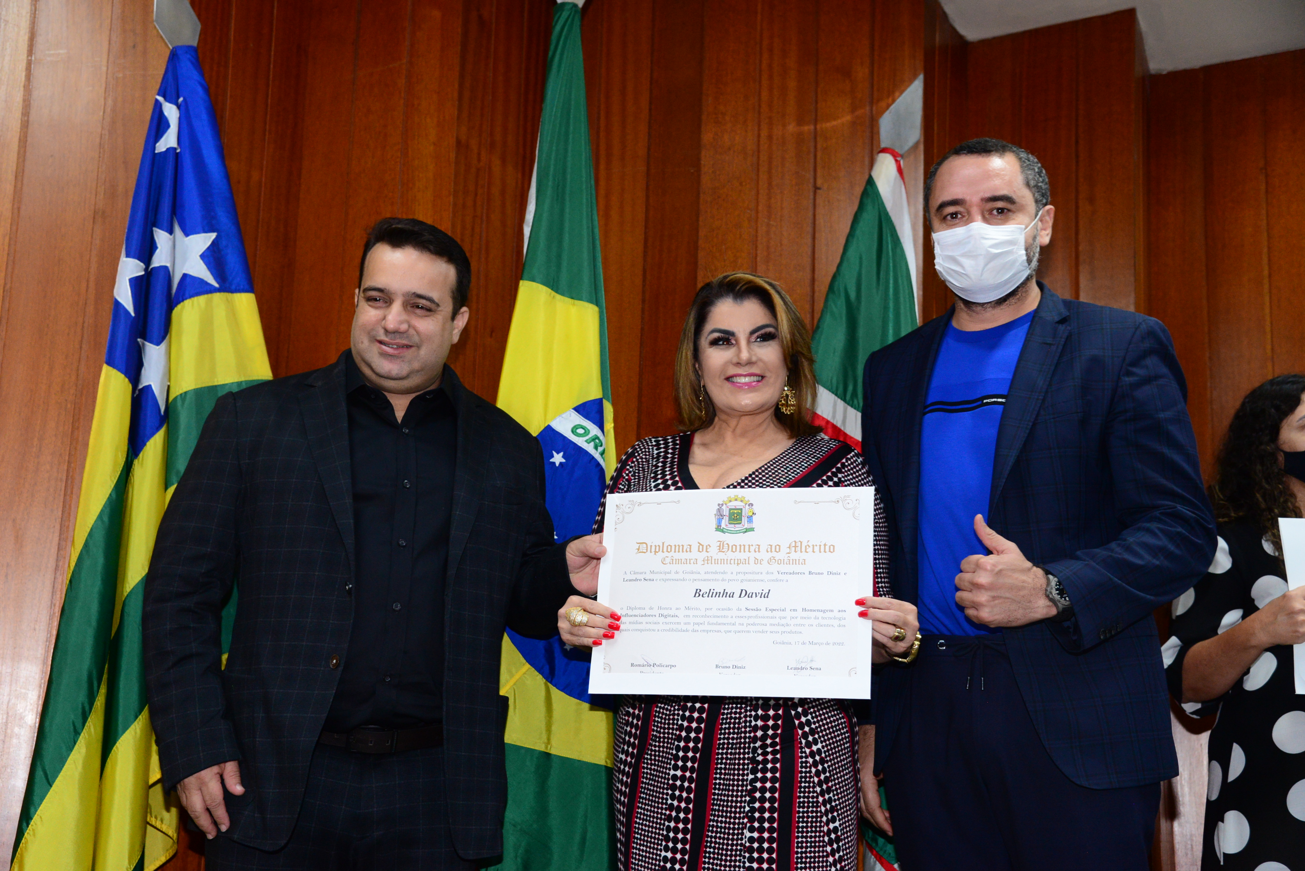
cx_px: 652
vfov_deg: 29.3
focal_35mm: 46
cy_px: 436
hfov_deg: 42.7
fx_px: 1668
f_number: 4.5
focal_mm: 46
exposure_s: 1/100
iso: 2500
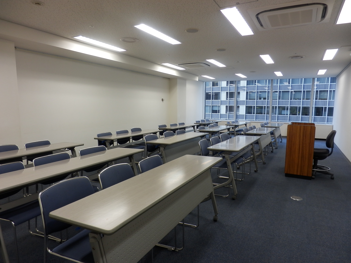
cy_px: 132
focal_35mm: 24
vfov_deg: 56.8
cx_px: 176
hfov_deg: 71.6
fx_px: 243
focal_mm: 4.2
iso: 80
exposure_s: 1/30
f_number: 3
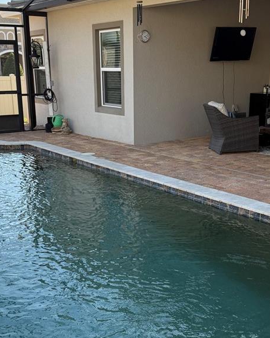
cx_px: 139
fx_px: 490
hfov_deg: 30.8
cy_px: 201
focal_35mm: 49
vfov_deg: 37.9
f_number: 1.78
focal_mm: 6.76
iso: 100
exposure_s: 1/796
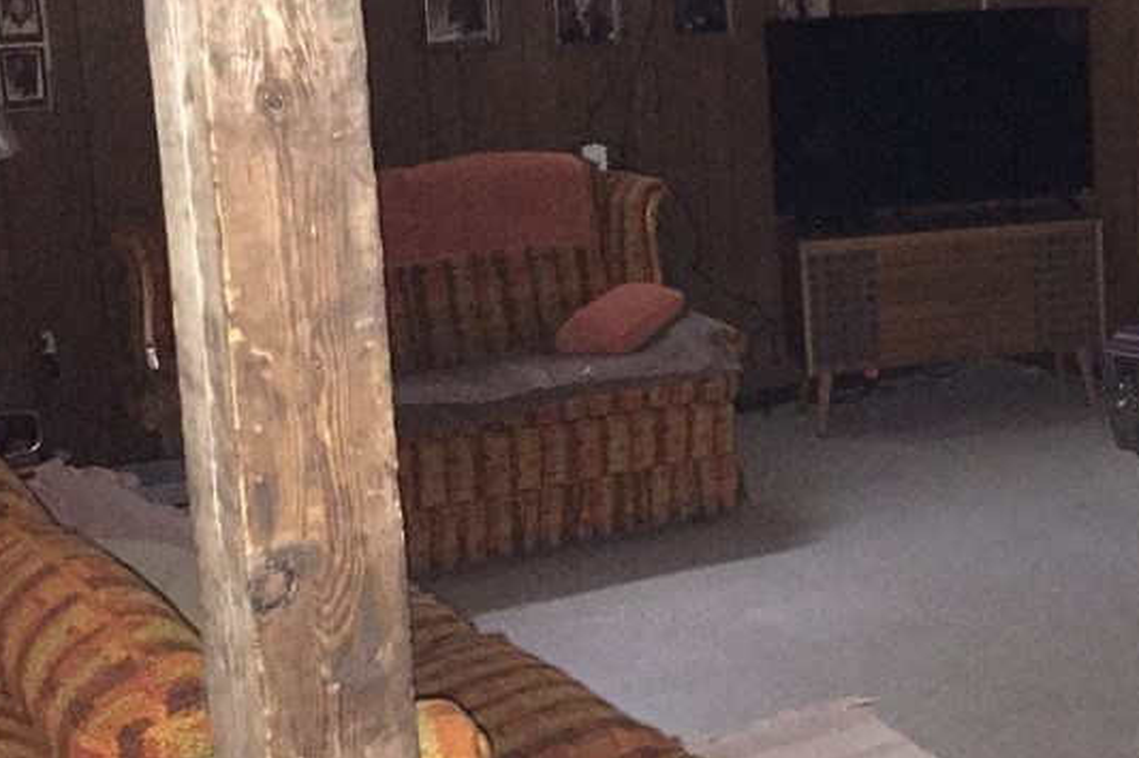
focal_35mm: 58
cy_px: 233
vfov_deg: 23.2
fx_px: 1834
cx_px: 1068
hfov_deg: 32.4
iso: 1250
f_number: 2.2
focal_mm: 4.15
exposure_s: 1/16
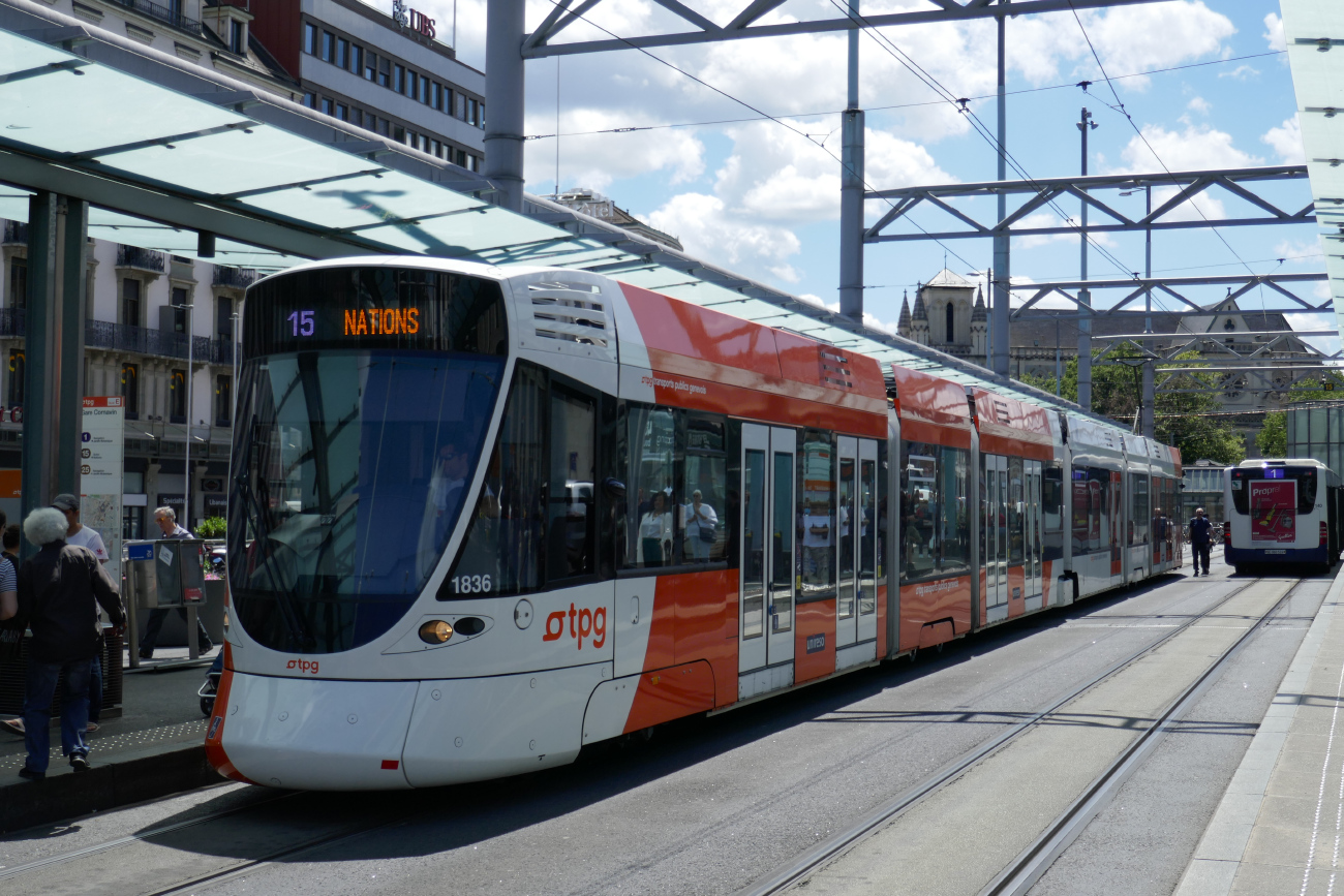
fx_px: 1792
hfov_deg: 41.1
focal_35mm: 48
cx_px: 672
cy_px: 448
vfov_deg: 28.1
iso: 125
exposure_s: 1/1000
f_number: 4
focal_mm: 17.3
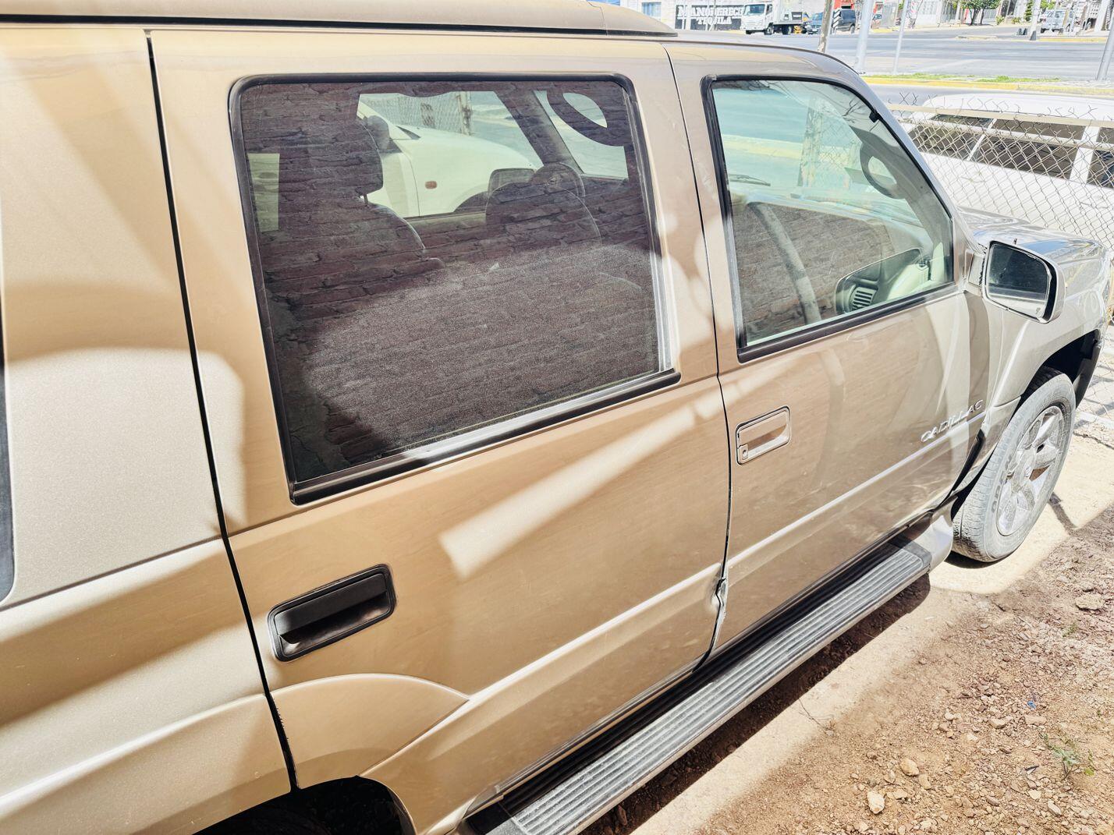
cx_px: 557
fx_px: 772
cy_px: 418
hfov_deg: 71.6
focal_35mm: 24
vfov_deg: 56.8
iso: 80
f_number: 1.78
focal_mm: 6.76
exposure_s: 1/658
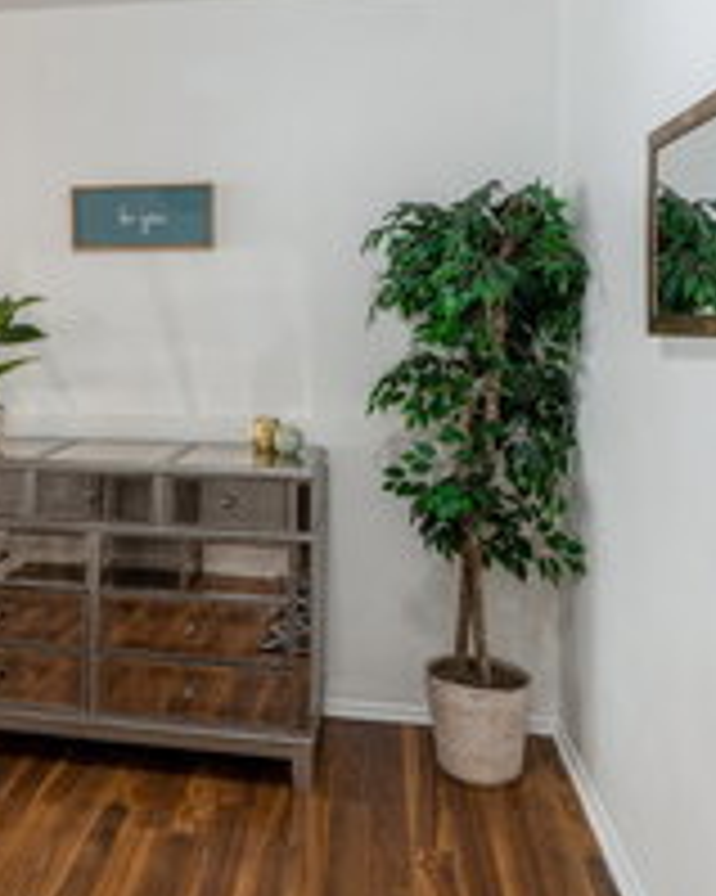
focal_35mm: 34
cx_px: 185
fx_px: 901
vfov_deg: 52.0
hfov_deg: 42.1
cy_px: 306
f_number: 8
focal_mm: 10
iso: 200
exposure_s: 1/6
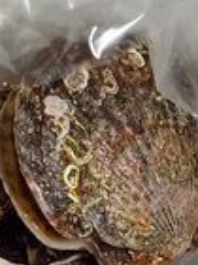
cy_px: 368
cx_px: 64
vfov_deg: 22.7
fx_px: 567
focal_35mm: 74
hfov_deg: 19.7
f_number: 2.4
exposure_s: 1/50
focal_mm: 4.3
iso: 200
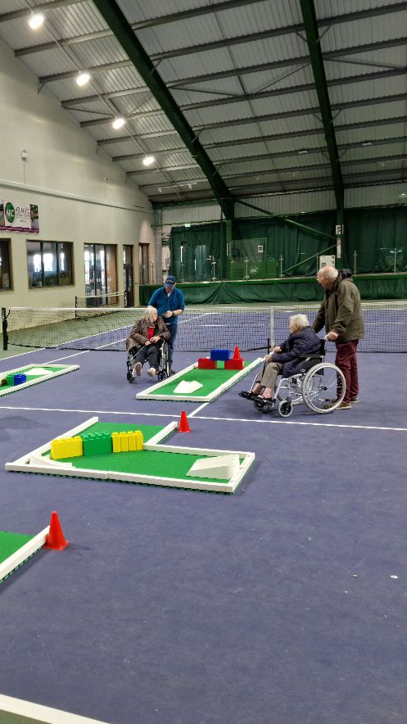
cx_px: 49
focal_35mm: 34
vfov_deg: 58.0
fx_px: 653
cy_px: 360
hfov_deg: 33.0
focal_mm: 6.4
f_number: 1.8
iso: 80
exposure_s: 1/50
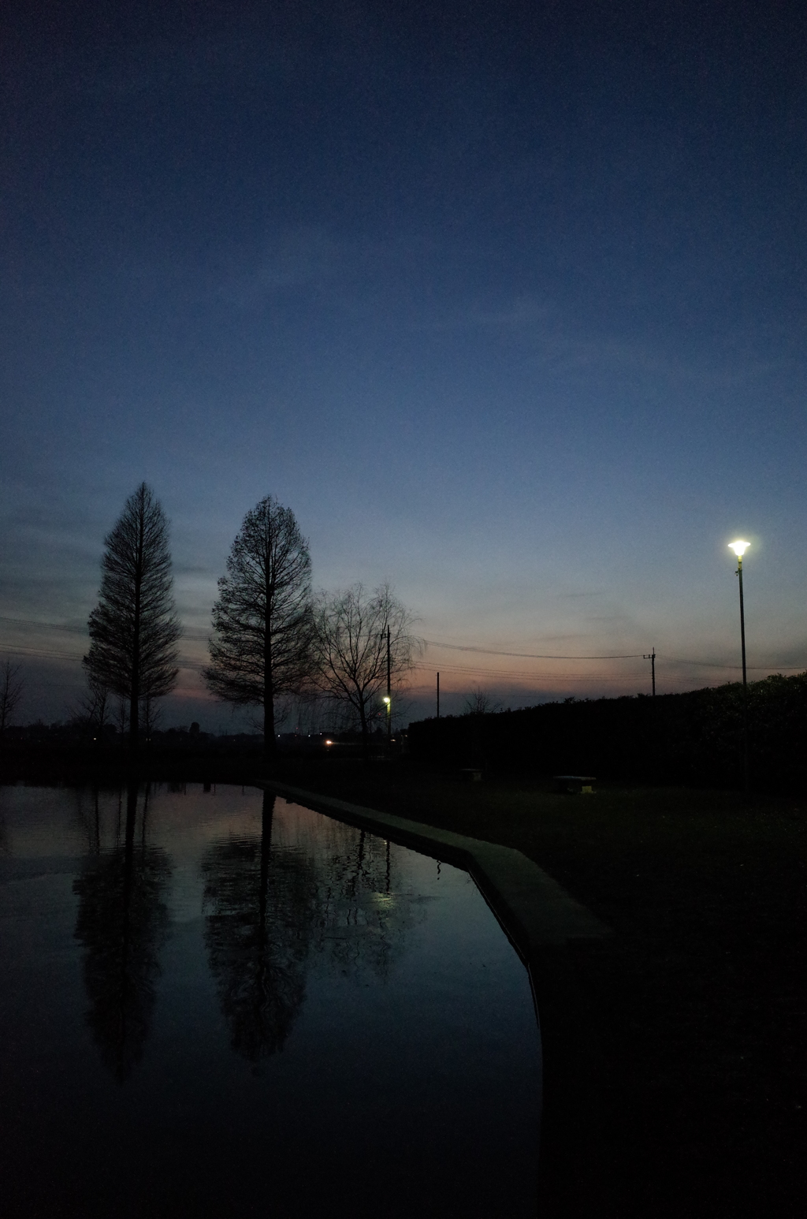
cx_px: 404
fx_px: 946
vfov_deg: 65.6
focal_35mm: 28
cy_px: 610
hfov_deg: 46.2
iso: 3200
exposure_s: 1/40
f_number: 2.8
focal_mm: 18.3
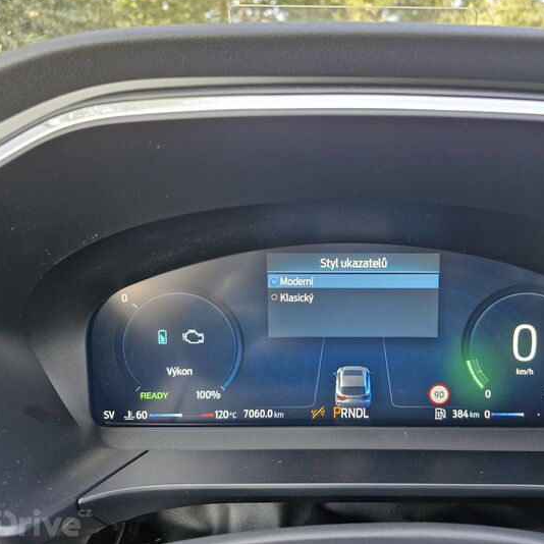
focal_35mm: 28
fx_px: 498
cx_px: 353
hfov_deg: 56.3
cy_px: 267
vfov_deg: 57.3
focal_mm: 5.54
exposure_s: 1/100
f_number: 1.8
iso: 250
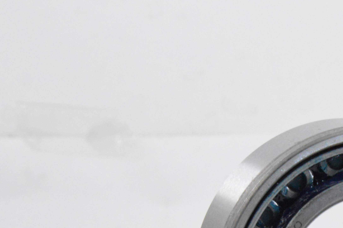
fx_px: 1784
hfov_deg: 10.9
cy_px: 282
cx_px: 354
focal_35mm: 187
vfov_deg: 7.3
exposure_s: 1/100
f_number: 8
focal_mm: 45
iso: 3200
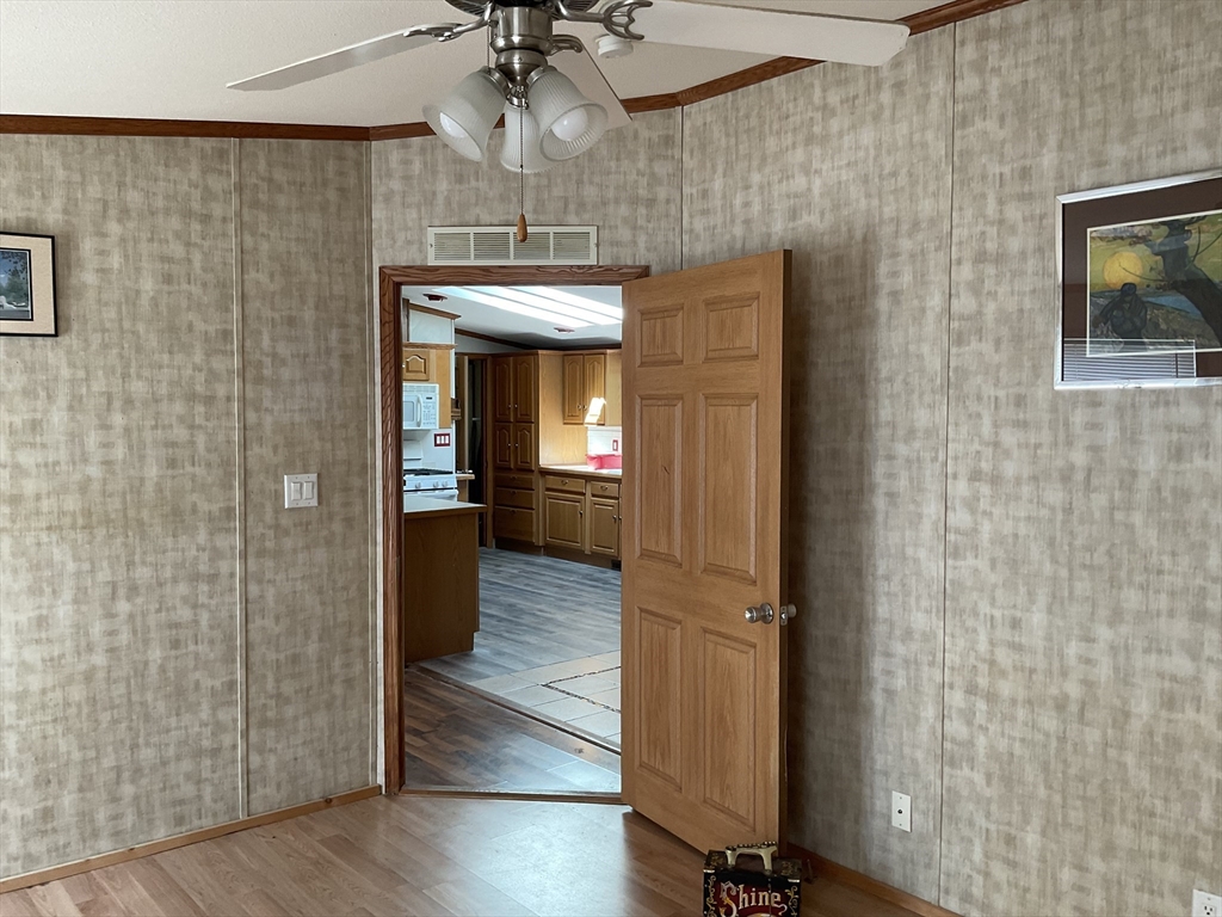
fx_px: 1024
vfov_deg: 48.2
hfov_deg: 61.7
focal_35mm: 29
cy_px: 458
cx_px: 611
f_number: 1.8
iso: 64
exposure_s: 1/60
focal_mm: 3
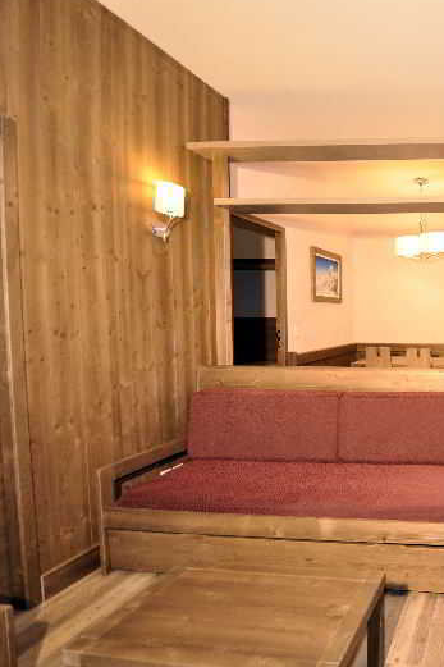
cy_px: 332
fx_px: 426
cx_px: 459
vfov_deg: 76.1
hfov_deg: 45.1
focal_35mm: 23
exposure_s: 1/60
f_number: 4
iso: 500
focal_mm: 10
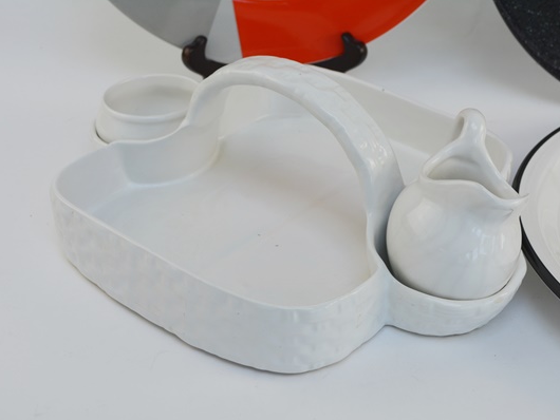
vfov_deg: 23.7
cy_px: 210
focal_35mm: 62
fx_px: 1003
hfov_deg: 31.2
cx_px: 296
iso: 200
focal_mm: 38
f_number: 7.1
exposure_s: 1/200
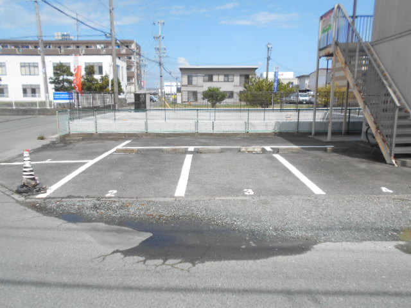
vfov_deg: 53.1
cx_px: 206
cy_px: 154
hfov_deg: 67.3
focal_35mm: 26
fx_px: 309
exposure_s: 1/1000
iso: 80
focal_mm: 4.6
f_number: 3.2
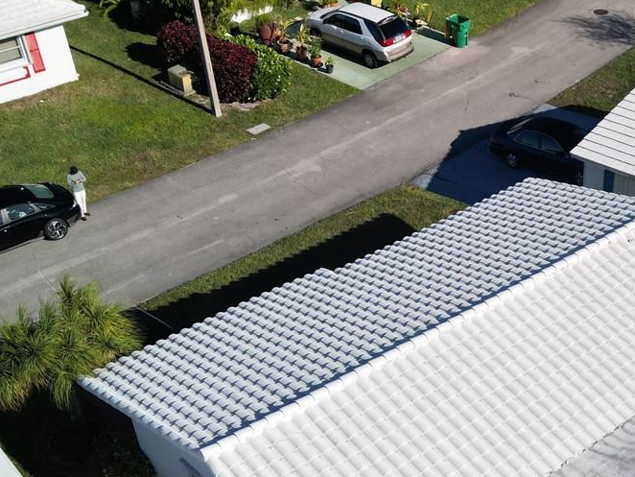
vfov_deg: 24.5
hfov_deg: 32.2
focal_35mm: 58
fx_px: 1064
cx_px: 524
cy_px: 429
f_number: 1.7
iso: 110
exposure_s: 1/1250
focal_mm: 6.72
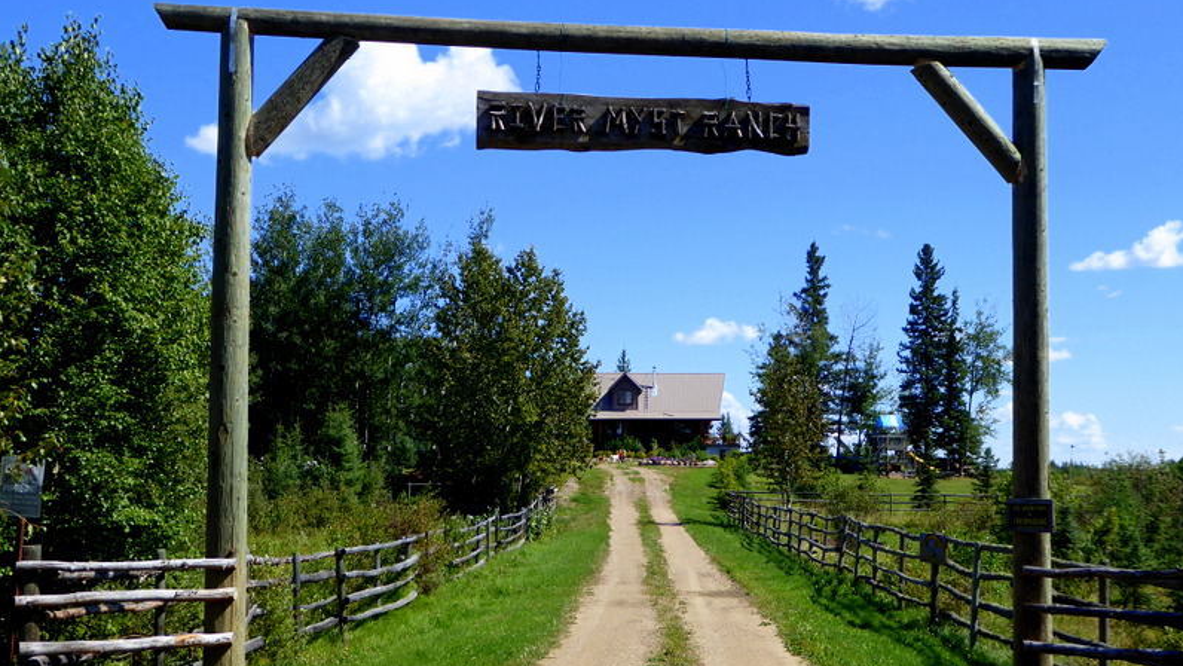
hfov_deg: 44.6
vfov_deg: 26.0
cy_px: 355
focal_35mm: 46
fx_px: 1443
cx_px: 593
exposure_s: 1/500
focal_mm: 7.2
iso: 80
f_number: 3.8
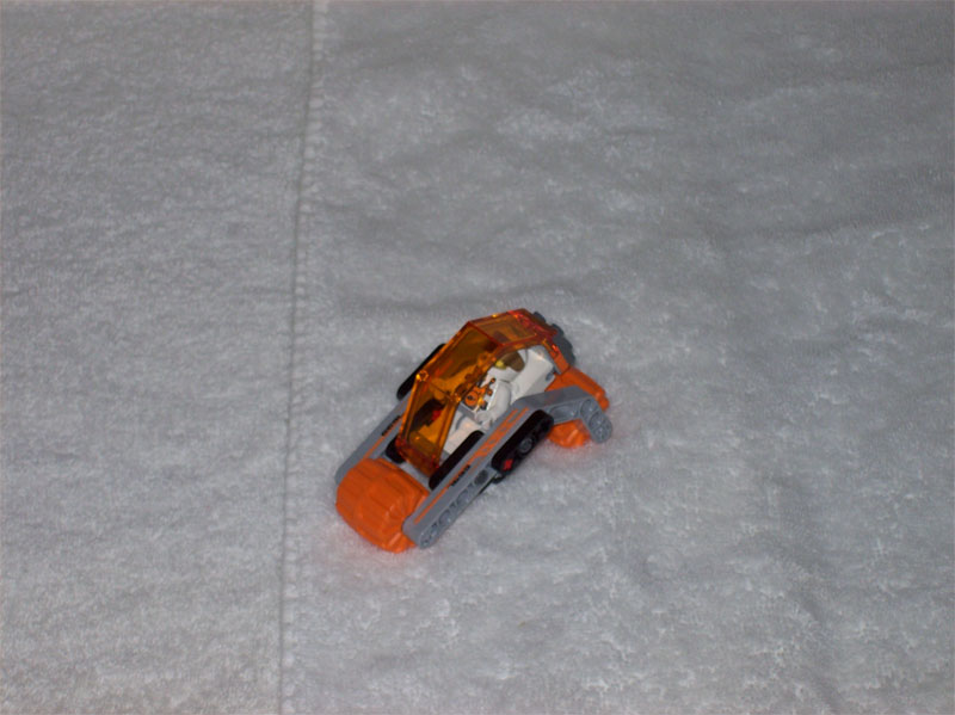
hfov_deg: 18.2
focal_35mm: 108
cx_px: 478
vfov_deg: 13.7
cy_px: 358
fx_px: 2978
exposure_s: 1/128
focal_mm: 18
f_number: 4.8
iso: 80
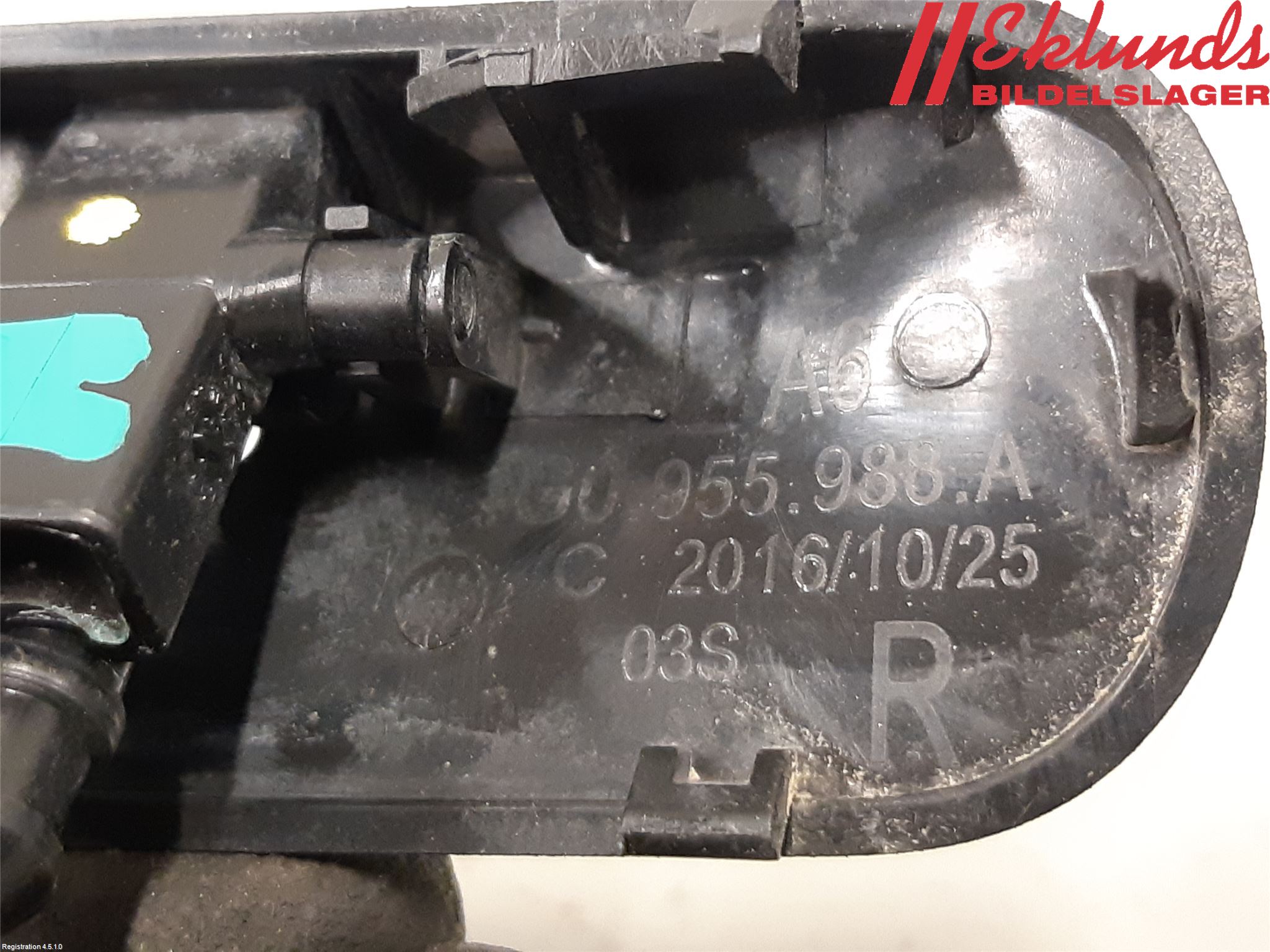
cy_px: 476
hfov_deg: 67.3
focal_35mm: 26
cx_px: 635
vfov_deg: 53.1
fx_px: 954
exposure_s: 1/25
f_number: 1.7
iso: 320
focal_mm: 3.93
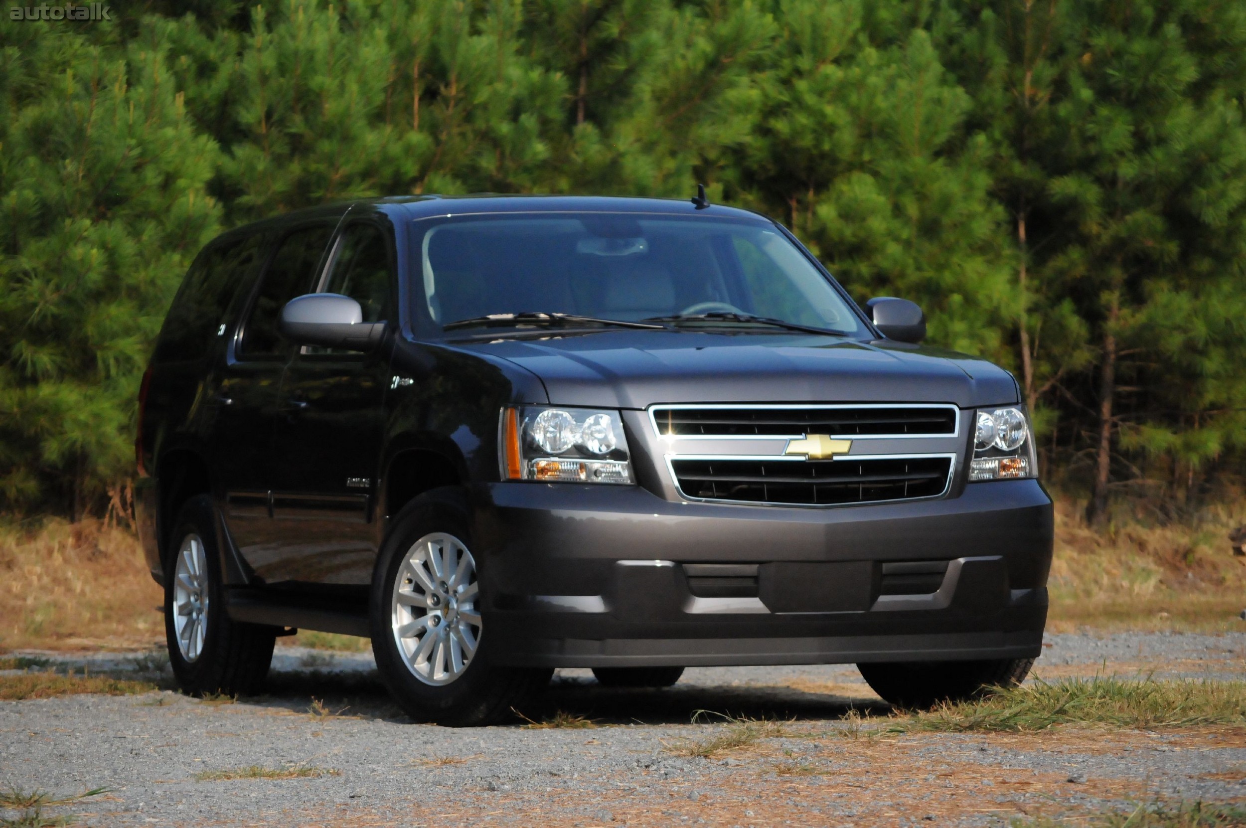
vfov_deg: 10.6
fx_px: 4460
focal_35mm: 129
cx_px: 623
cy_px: 414
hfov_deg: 15.9
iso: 2000
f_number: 5.6
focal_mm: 86
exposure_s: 1/8000
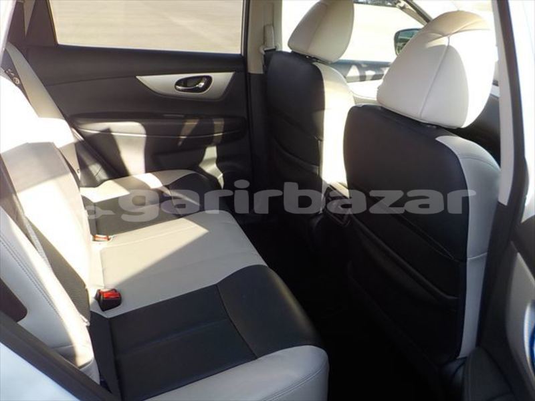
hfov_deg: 60.0
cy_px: 200
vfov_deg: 46.8
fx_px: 464
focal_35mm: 30
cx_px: 268
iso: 125
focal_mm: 4.1
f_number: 3.3
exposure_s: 1/125
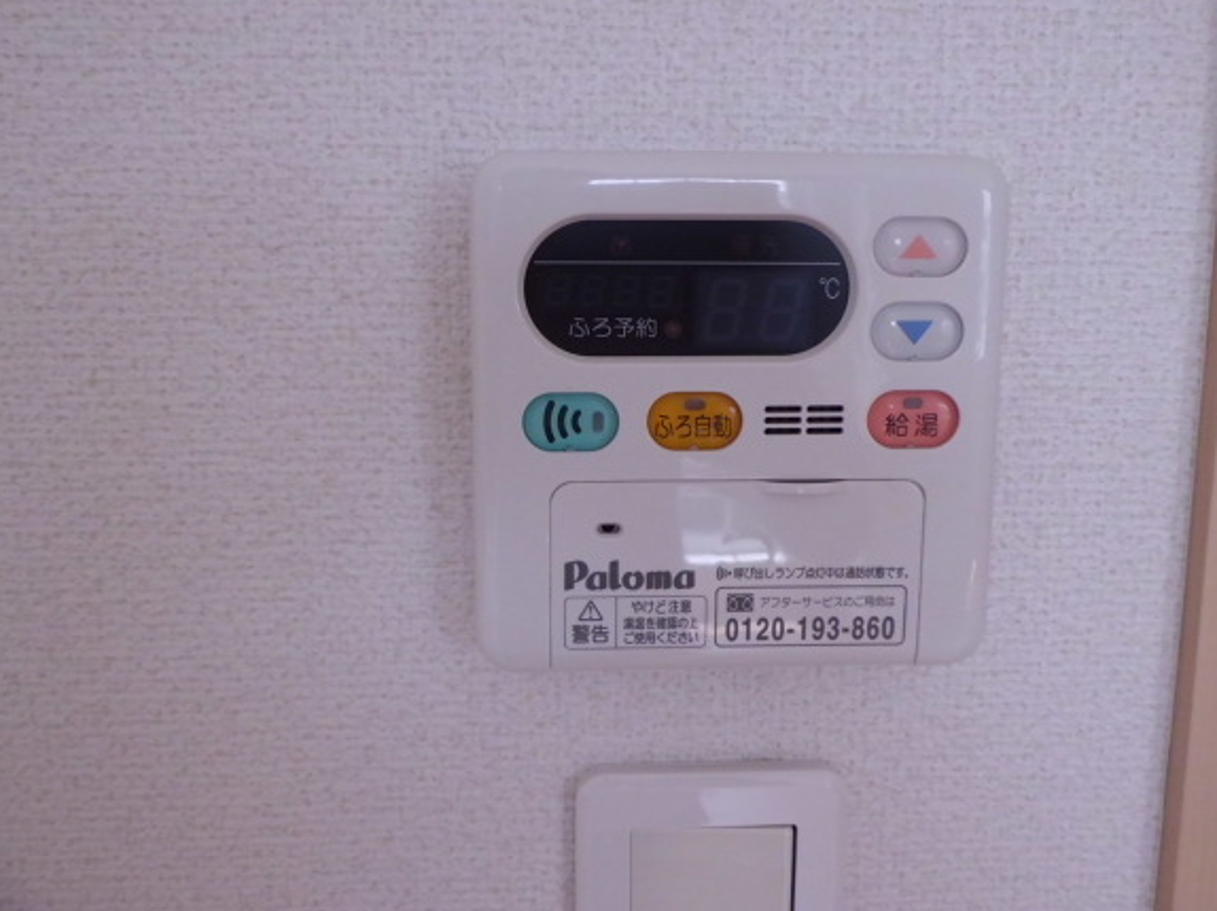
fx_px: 1019
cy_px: 415
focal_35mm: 29
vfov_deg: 48.1
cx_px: 634
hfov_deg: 61.7
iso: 100
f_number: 2.8
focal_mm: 4.7
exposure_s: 1/80
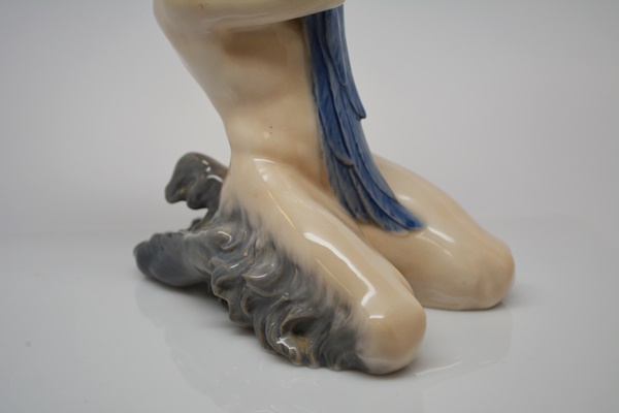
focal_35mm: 63
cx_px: 310
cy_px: 206
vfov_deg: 21.6
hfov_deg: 31.9
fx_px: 1083
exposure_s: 1/125
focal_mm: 42
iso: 400
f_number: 5.6
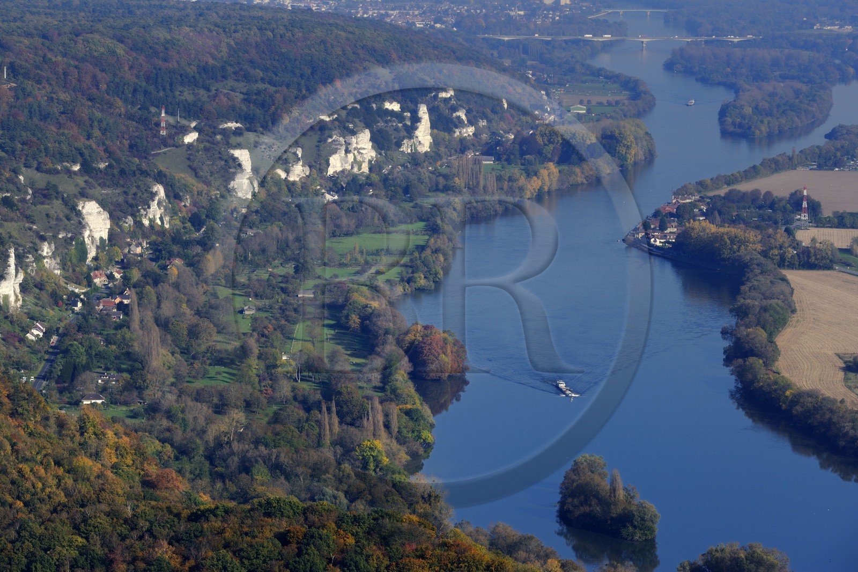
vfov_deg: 9.1
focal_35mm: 150
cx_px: 429
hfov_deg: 13.7
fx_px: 3574
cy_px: 286
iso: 400
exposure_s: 1/800
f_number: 10
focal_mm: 150
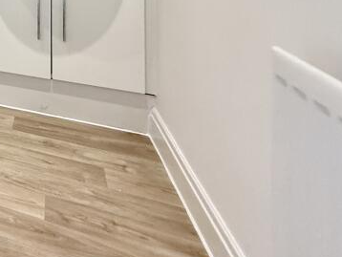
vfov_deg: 28.9
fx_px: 395
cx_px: -138
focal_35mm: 40
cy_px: -81
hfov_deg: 31.3
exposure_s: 1/100
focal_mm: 2.22
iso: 320
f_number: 2.2
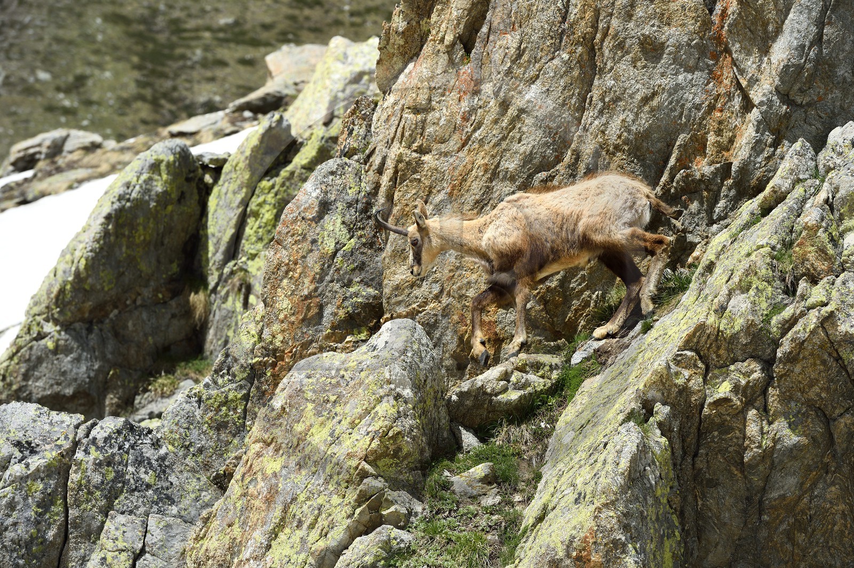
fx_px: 3911
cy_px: 284
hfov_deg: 12.5
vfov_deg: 8.3
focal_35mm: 165
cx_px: 427
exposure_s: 1/800
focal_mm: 165
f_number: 8
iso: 400
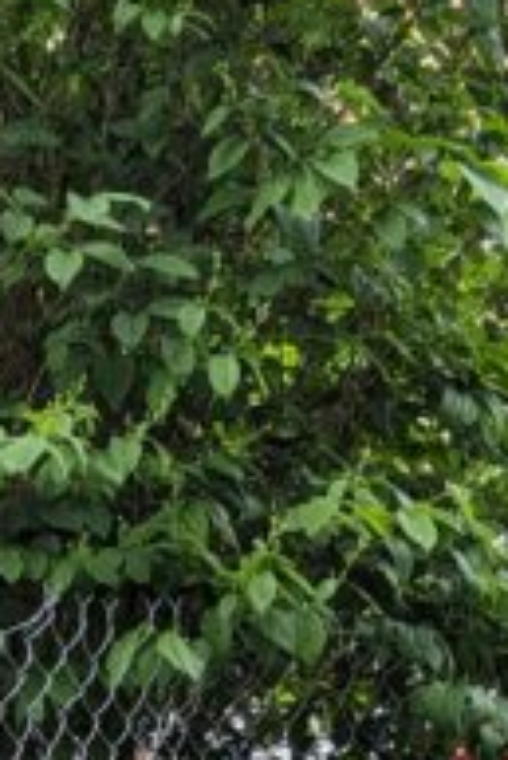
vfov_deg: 12.8
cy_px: 1272
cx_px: 150
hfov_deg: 9.2
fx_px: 3148
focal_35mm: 149
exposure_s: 1/300
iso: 49
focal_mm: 4.38
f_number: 1.73
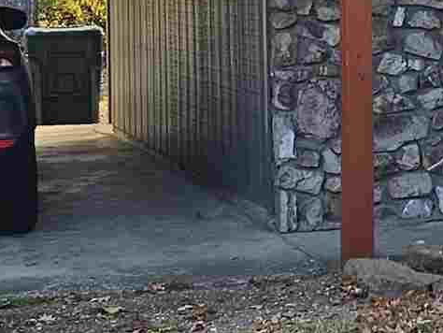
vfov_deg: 9.9
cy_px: 21
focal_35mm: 149
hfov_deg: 12.7
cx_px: 626
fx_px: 1908
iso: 25
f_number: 1.8
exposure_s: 1/359
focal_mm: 5.4
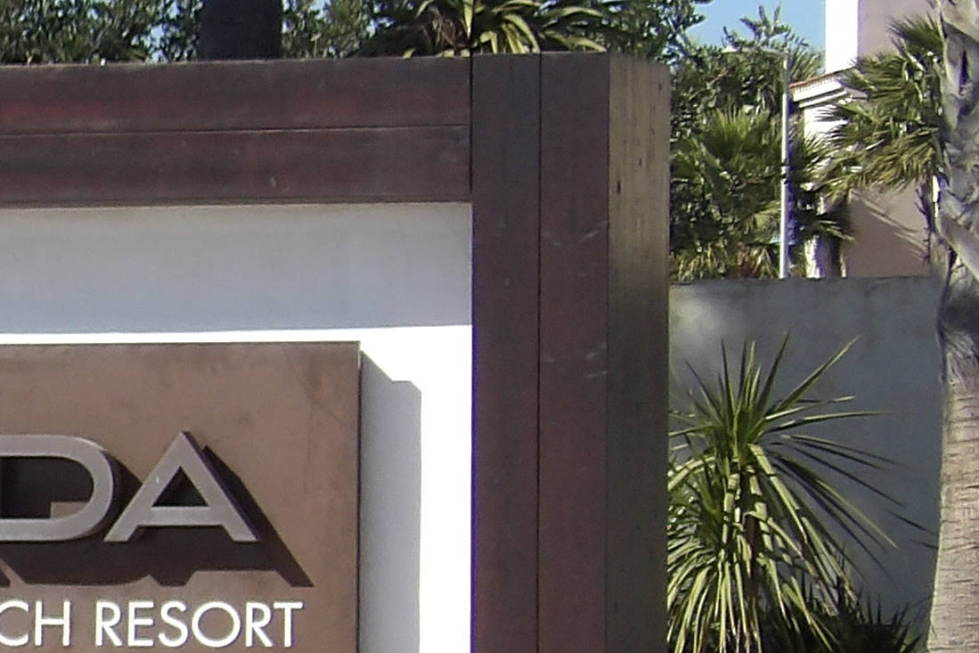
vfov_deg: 4.4
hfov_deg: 6.5
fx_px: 8540
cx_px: -392
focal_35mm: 314
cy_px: 584
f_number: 4.1
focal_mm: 13
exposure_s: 1/750
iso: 100
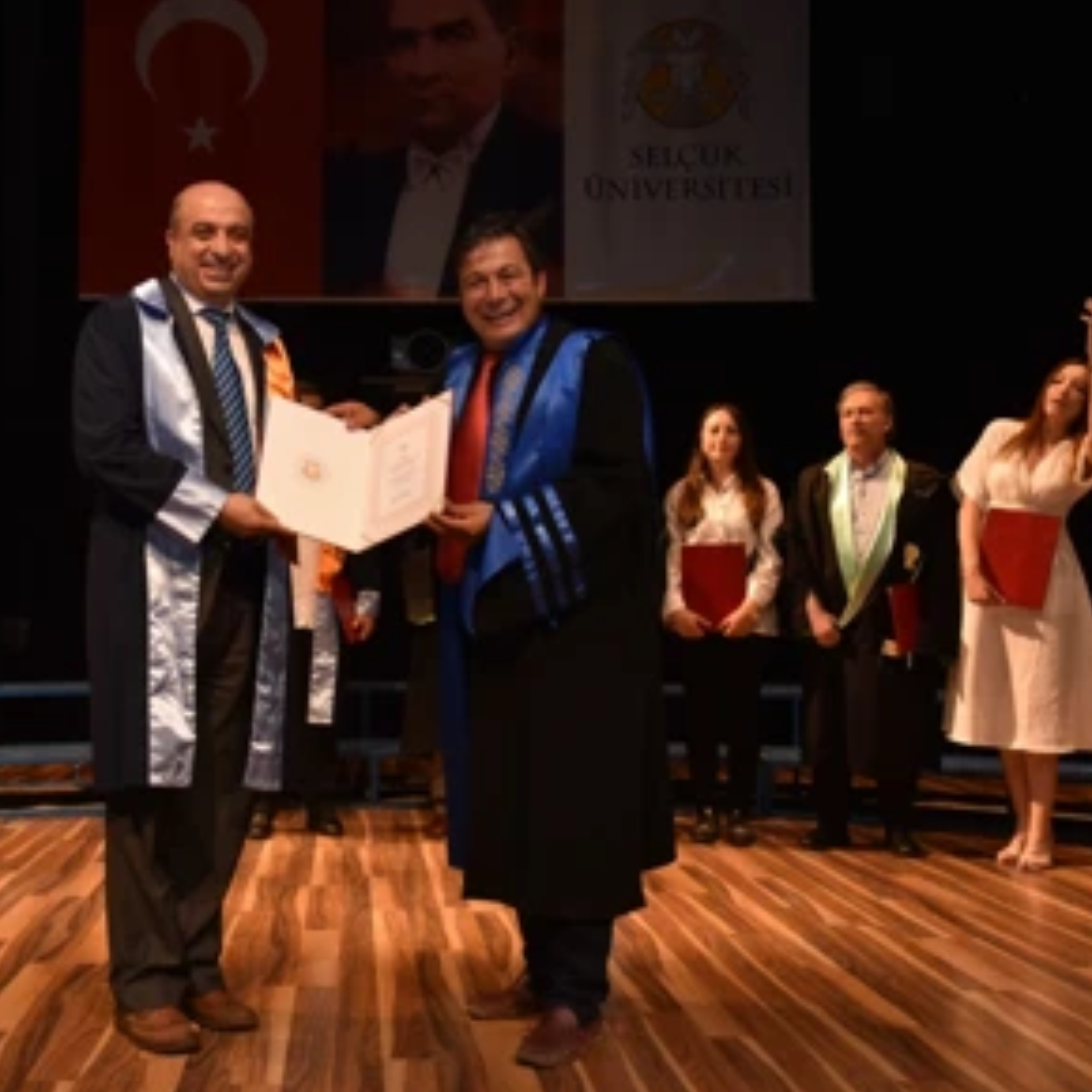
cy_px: 548
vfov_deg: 41.9
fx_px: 1428
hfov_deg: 41.2
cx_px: 350
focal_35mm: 40
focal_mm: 31
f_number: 8
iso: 1600
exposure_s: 1/60
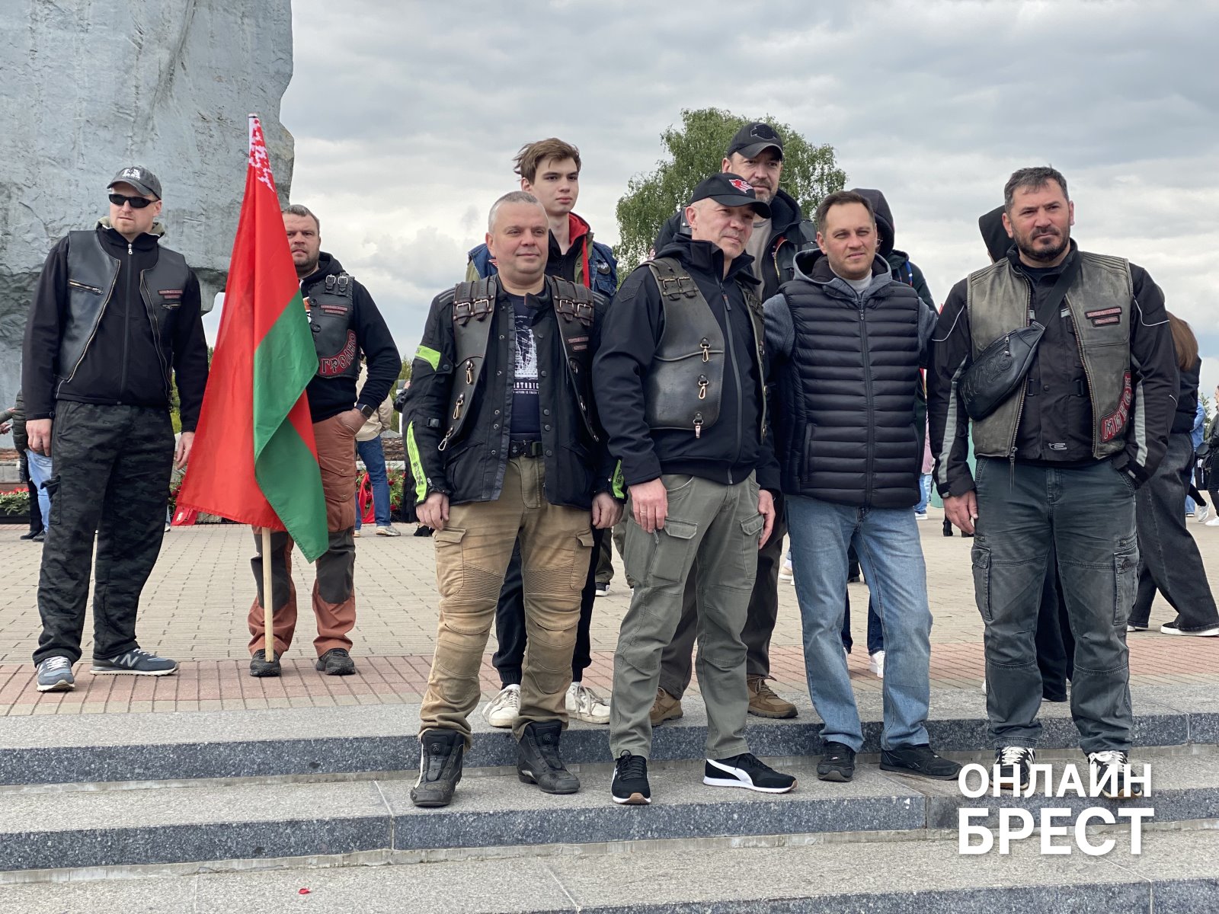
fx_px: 1831
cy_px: 457
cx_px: 610
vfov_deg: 28.0
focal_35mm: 52
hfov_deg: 36.8
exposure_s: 1/675
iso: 20
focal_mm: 6
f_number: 2
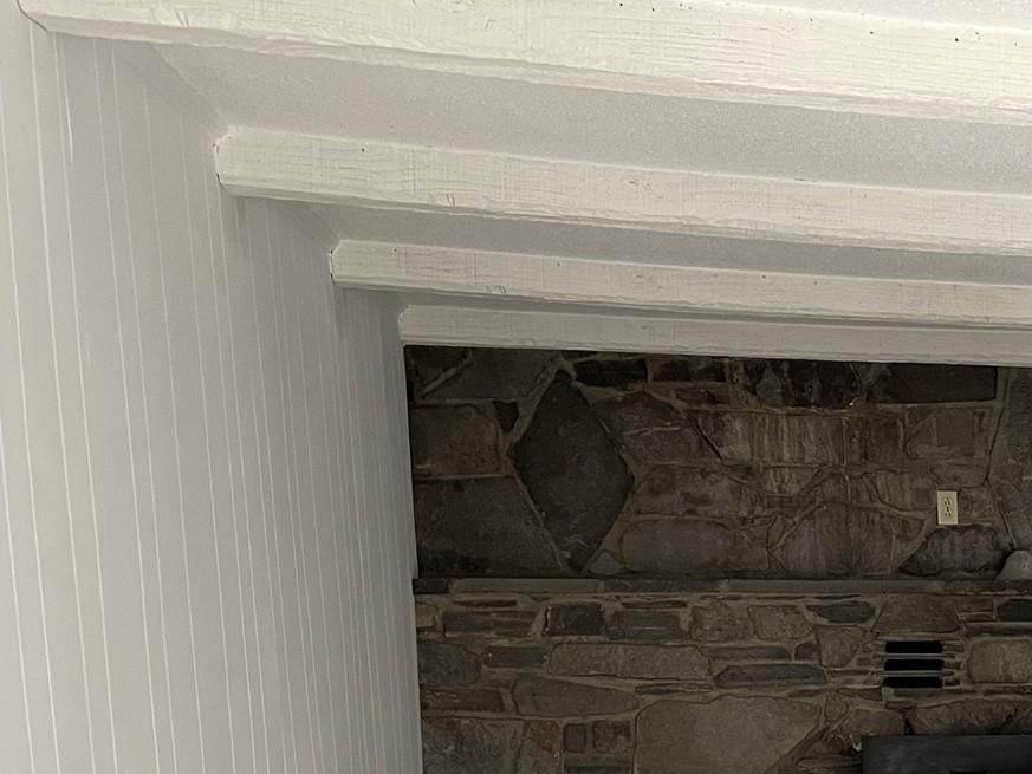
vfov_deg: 22.5
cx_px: 1125
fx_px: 1819
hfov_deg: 28.8
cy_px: 871
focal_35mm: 61
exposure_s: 1/60
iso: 160
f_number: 1.6
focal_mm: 4.2
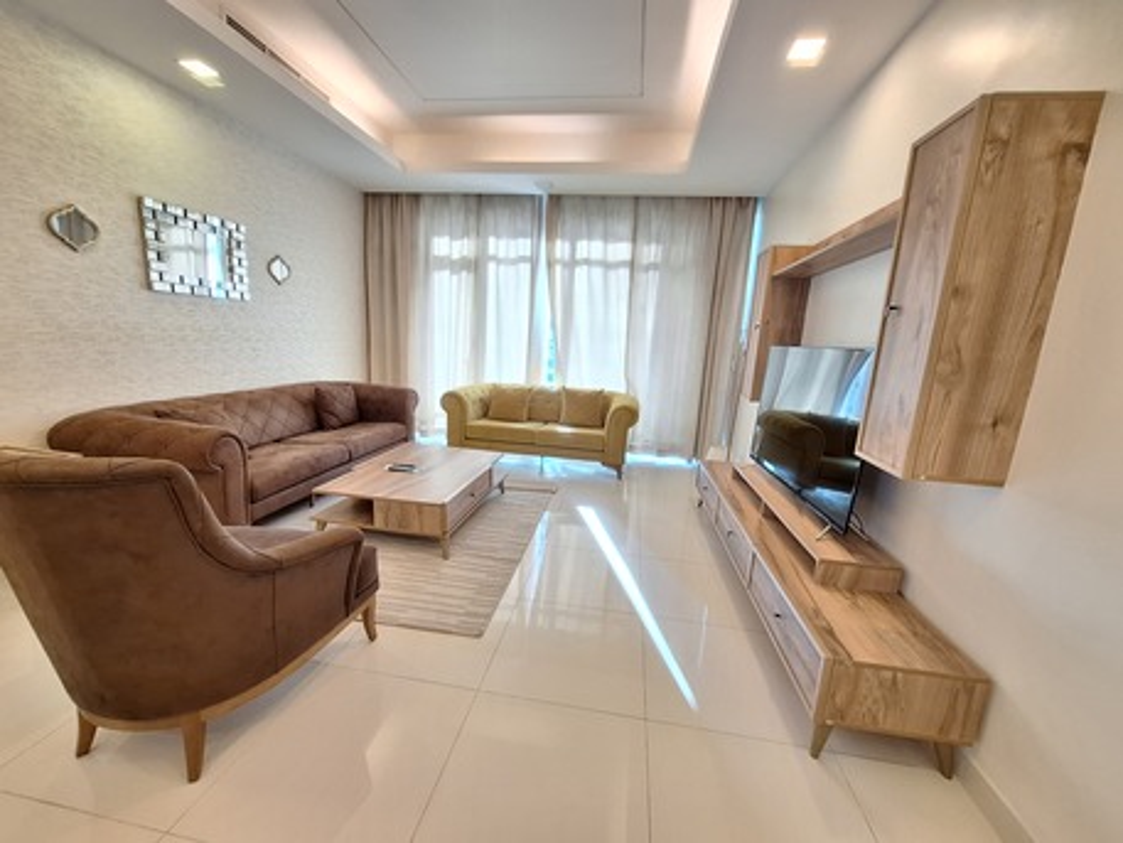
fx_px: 422
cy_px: 422
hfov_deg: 106.2
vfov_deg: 89.9
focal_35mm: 13
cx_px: 562
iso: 160
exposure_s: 1/30
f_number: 2.2
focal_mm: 1.74
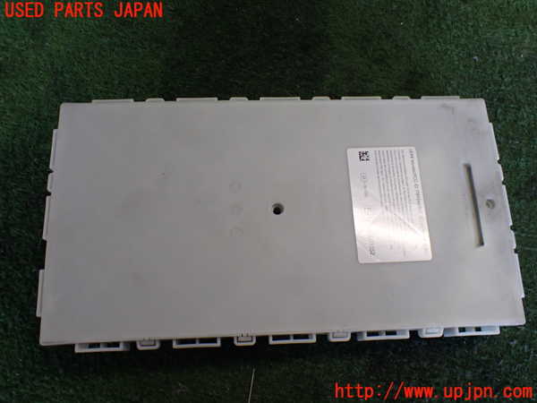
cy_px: 202
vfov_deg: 46.8
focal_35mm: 30
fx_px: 465
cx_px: 268
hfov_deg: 60.0
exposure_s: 1/125
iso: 320
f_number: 2.3
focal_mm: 5.4
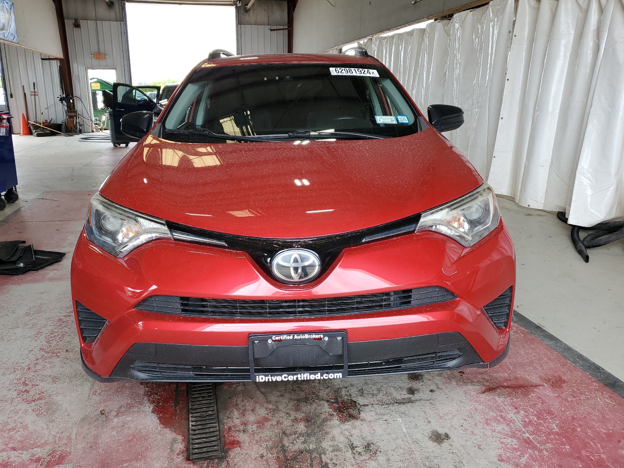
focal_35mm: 26
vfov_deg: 53.1
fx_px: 469
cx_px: 312
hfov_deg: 67.3
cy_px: 234
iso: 50
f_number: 1.5
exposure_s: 1/256
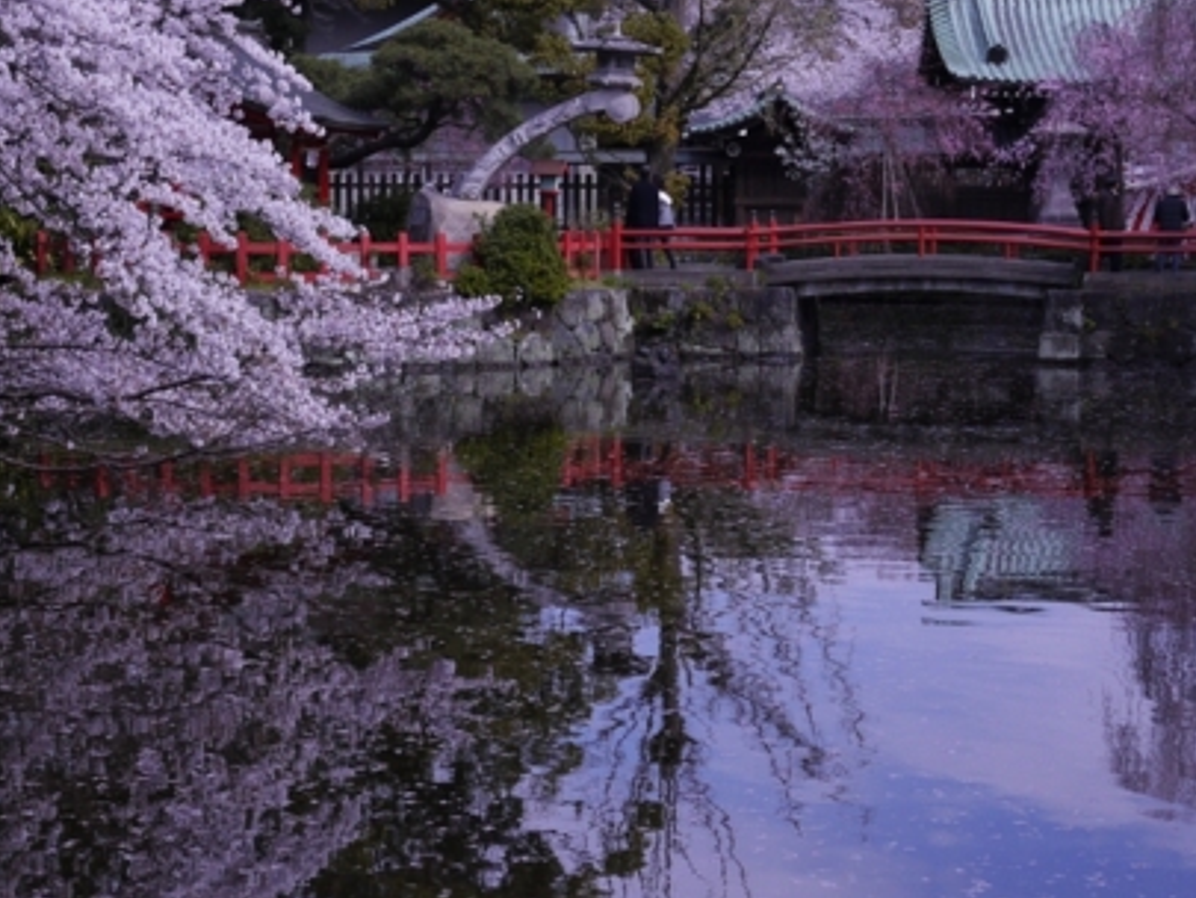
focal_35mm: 79
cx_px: 552
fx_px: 2730
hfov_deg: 24.7
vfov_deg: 18.7
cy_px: 419
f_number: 9
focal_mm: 20
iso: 200
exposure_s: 1/125
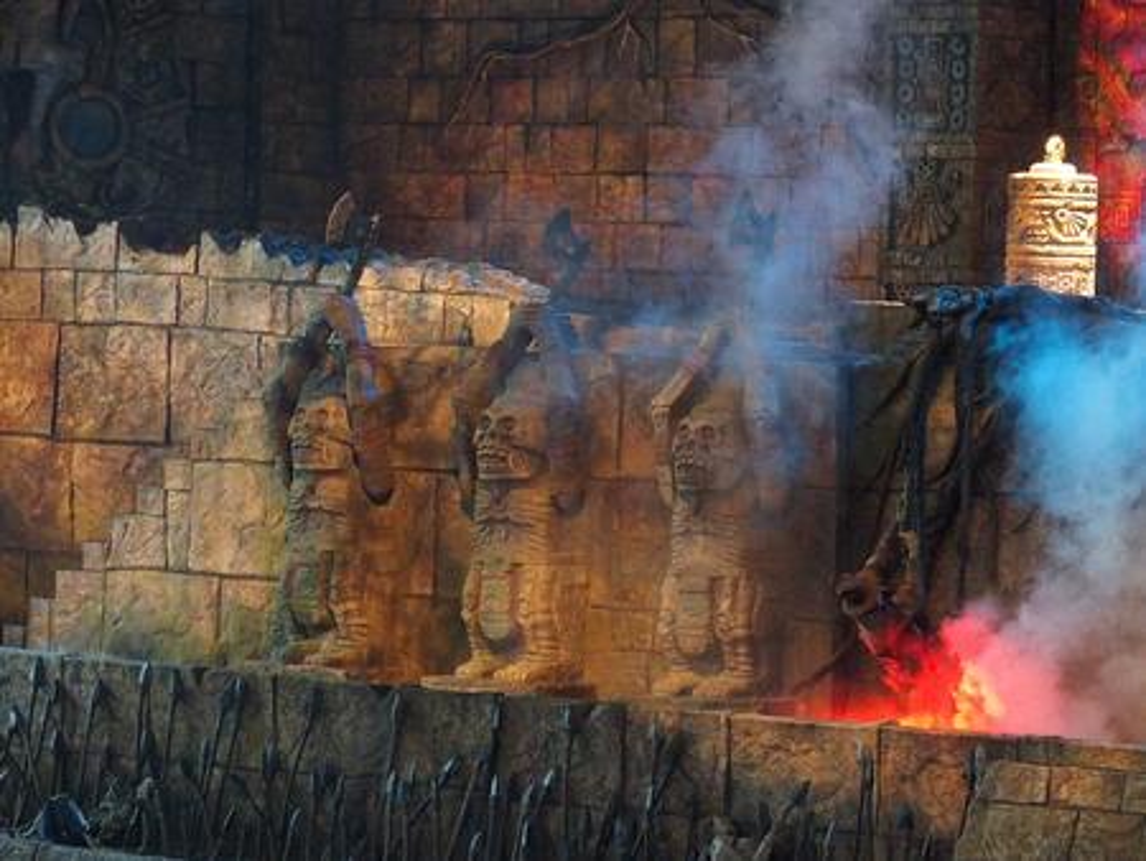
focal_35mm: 150
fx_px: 4969
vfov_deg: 9.9
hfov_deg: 13.2
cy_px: 430
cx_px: 573
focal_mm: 31.8
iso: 1600
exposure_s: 1/40
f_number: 2.8
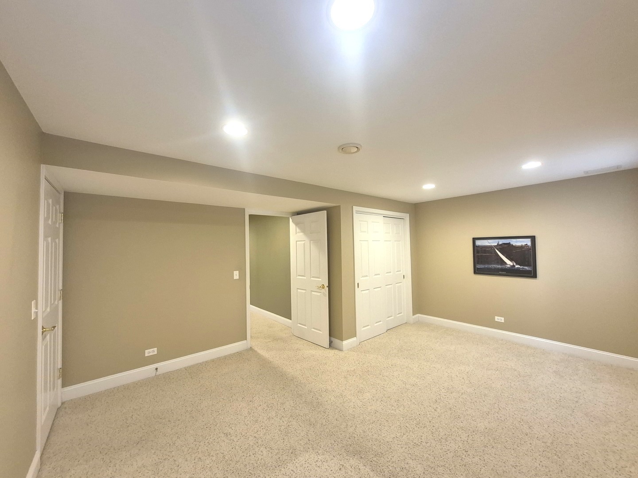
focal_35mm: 13
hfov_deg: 106.2
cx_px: 319
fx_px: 240
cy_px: 239
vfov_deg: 89.9
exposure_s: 1/60
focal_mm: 1.74
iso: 250
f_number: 2.2
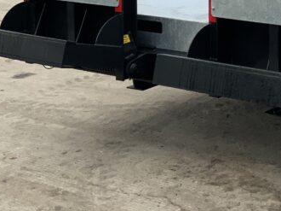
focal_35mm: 90
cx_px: 335
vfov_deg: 15.5
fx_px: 730
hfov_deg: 20.4
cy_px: -68
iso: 16
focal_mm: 3
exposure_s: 1/435
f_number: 1.8
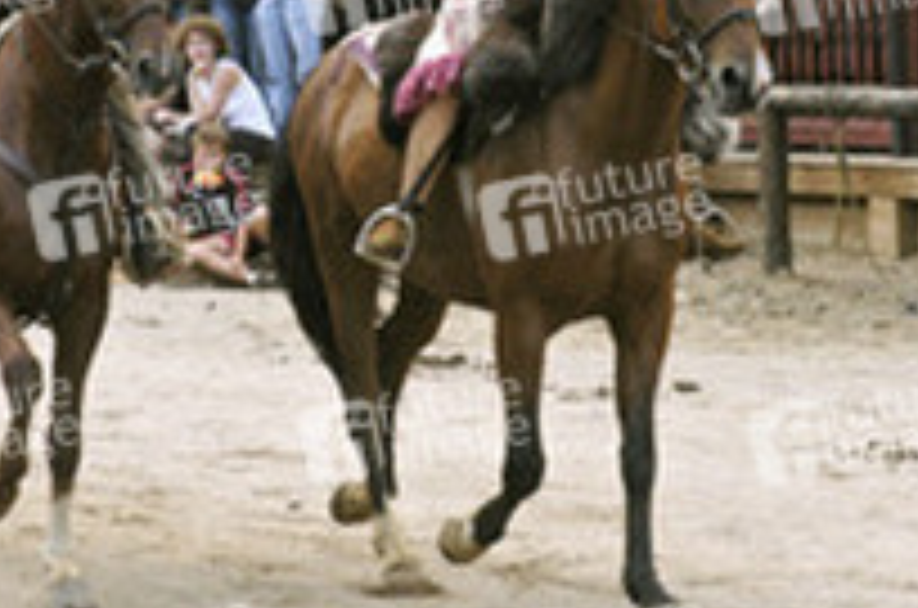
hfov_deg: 10.0
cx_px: 475
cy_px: 95
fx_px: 5241
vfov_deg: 6.6
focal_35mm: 206
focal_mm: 62
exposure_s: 1/250
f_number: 9
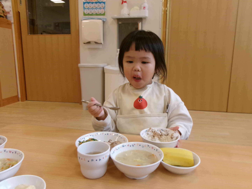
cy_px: 94
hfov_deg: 63.4
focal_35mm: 28
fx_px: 204
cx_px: 126
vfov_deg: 49.7
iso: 293
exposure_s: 1/125
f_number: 3.9
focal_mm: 5.1
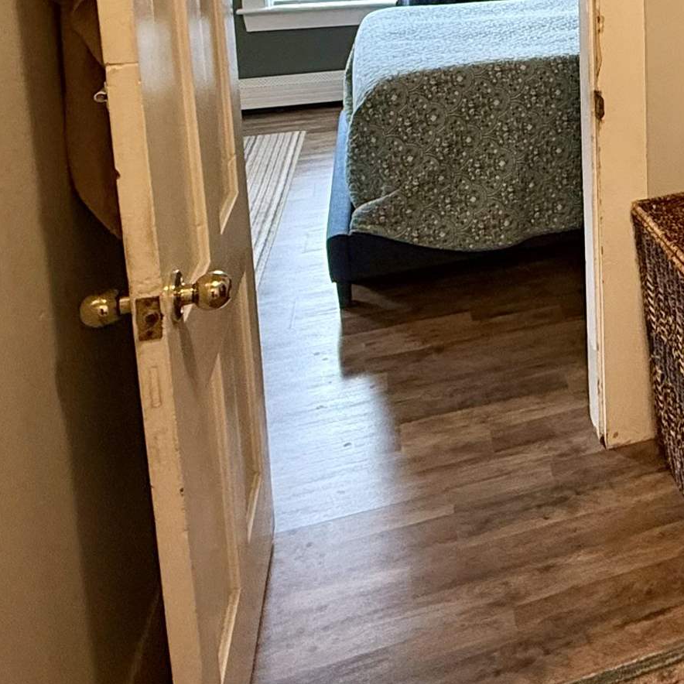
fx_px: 961
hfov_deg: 32.8
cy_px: -13
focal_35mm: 43
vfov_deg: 35.2
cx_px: 803
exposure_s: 1/120
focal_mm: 2.22
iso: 320
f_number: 2.2
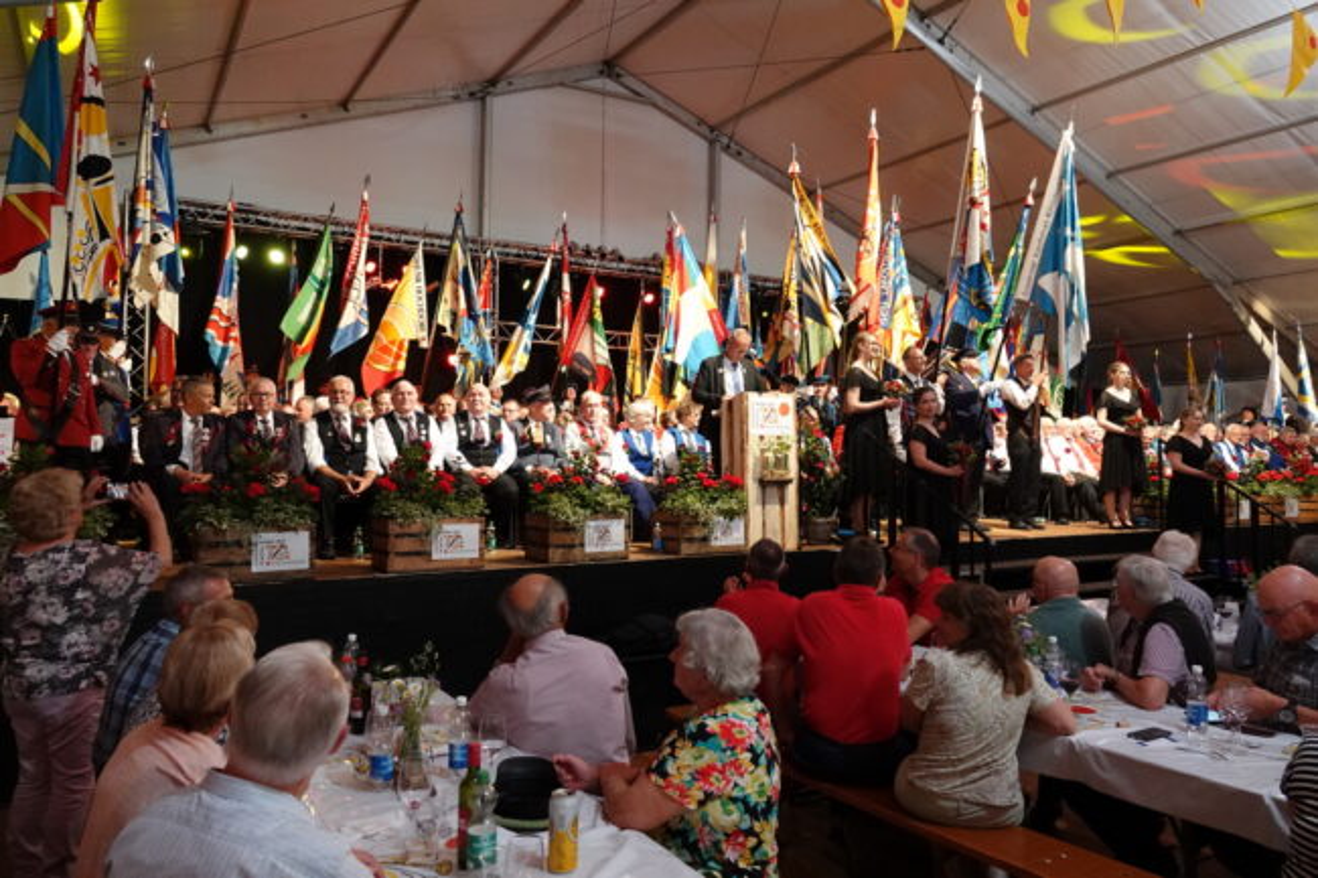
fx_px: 878
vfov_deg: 53.1
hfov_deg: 73.8
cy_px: 439
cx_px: 659
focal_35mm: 24
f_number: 2.5
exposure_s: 1/125
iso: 1600
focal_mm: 8.93
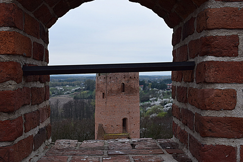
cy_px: 81
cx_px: 122
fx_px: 304
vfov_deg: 29.9
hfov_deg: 43.6
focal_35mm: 45
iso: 400
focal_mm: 30
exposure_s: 1/125
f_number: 9
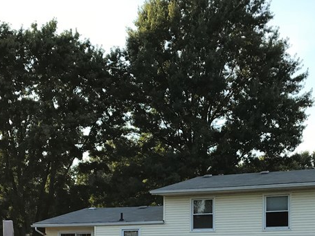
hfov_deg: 30.7
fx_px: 573
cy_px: 244
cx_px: 179
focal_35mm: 63
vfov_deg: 22.3
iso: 20
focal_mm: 3.99
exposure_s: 1/731
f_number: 1.8
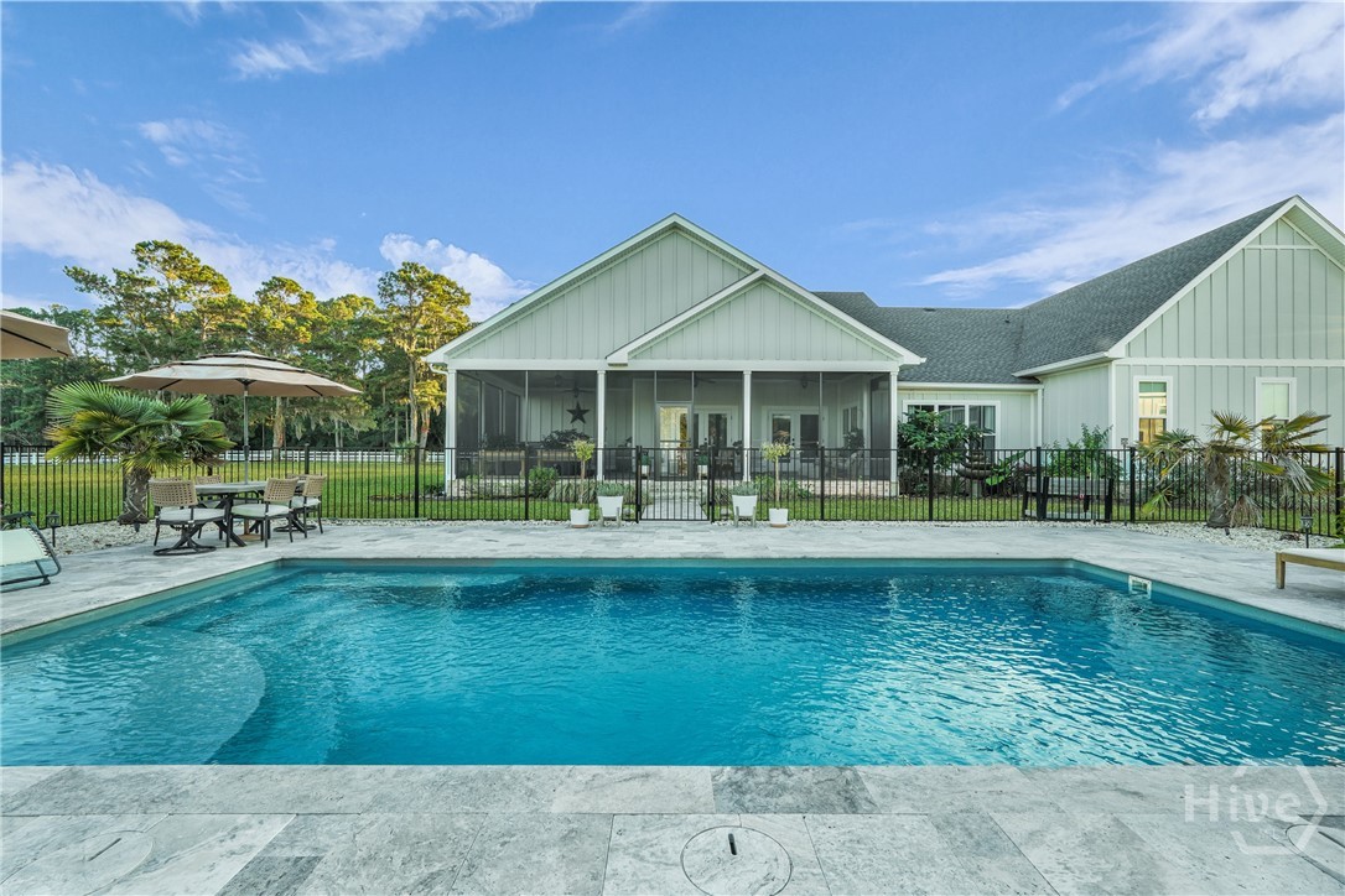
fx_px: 598
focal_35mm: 16
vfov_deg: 73.7
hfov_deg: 96.7
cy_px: 448
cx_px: 672
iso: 320
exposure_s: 1/60
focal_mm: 16
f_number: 9
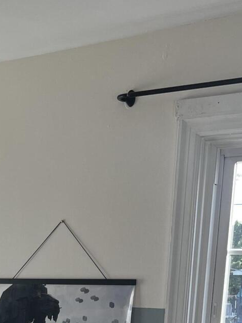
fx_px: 764
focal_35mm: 82
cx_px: -106
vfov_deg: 21.9
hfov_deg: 16.6
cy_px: 393
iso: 40
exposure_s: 1/265
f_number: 1.5
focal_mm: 5.7
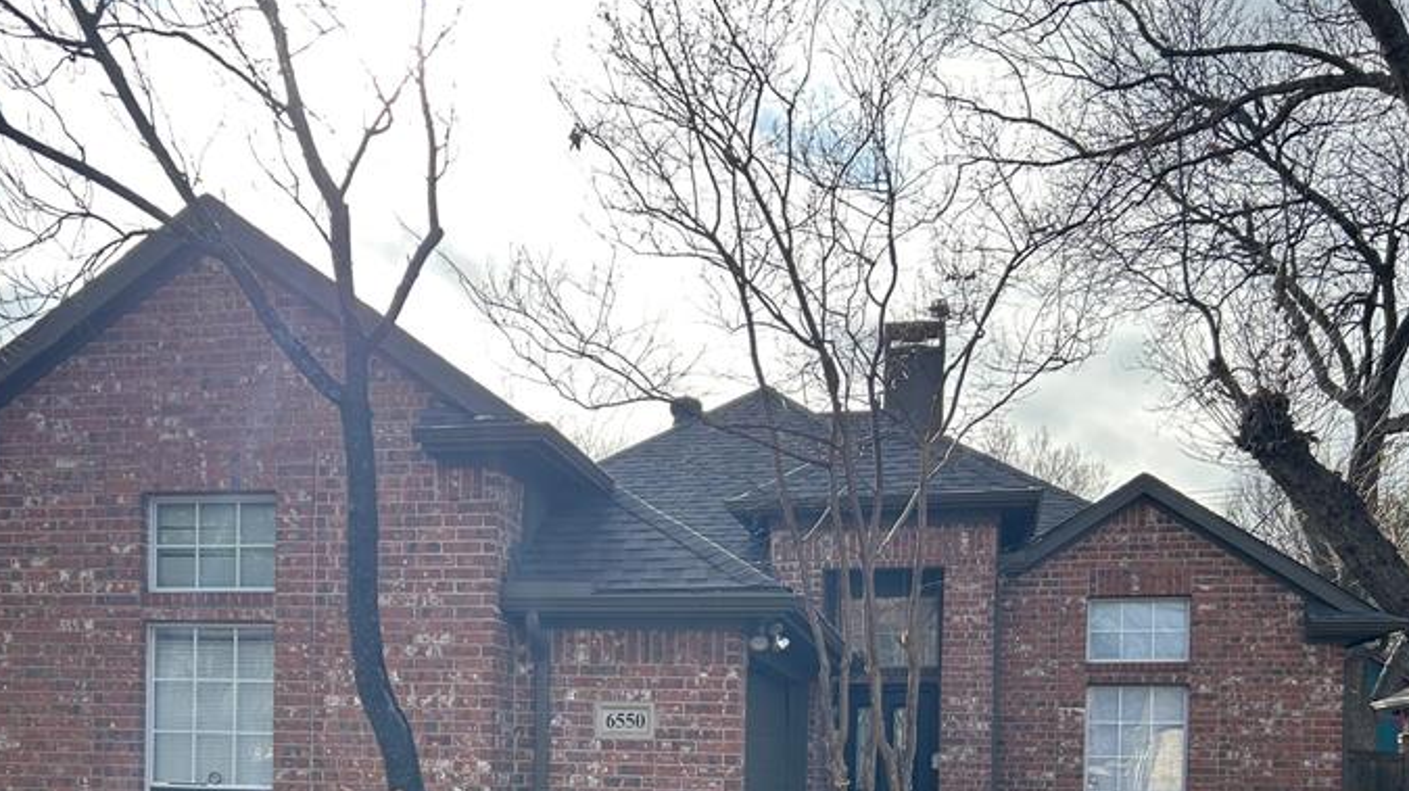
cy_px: 776
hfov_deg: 47.0
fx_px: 1606
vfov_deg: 26.3
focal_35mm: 43
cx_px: 541
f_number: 1.5
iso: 50
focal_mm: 5.7
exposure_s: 1/2457
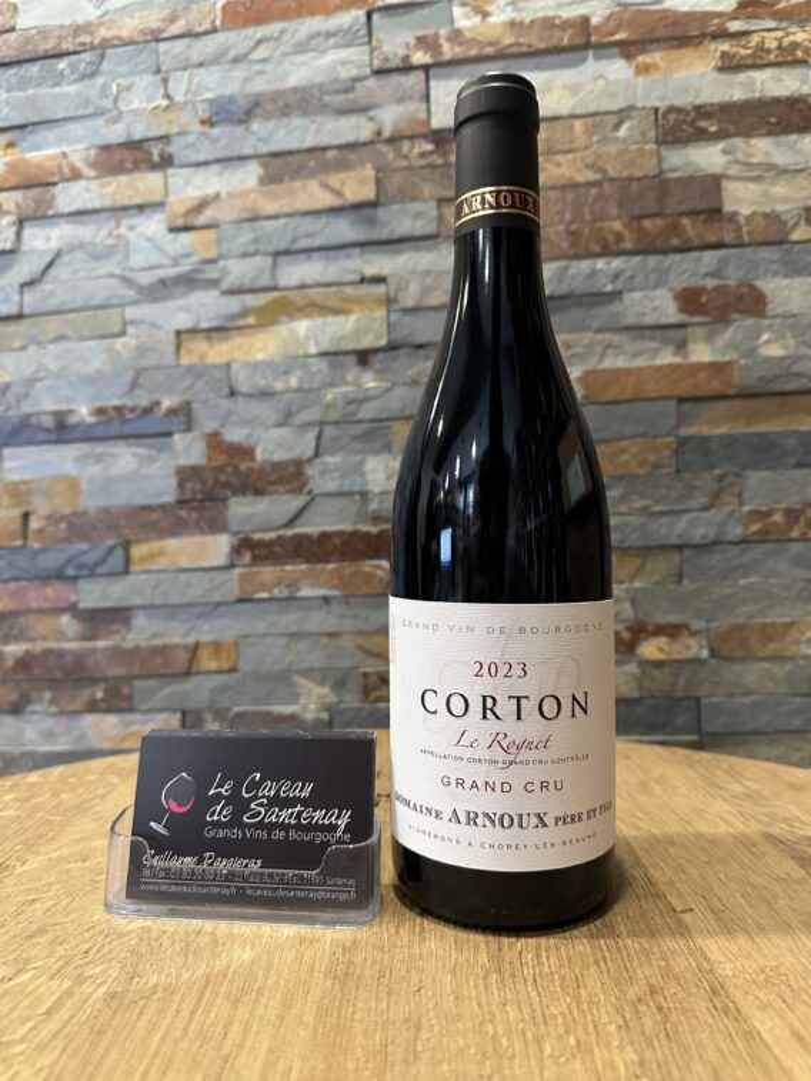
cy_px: 540
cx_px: 406
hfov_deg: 56.8
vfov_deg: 71.6
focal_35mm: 24
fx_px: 749
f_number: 1.78
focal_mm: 6.86
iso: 500
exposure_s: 1/50
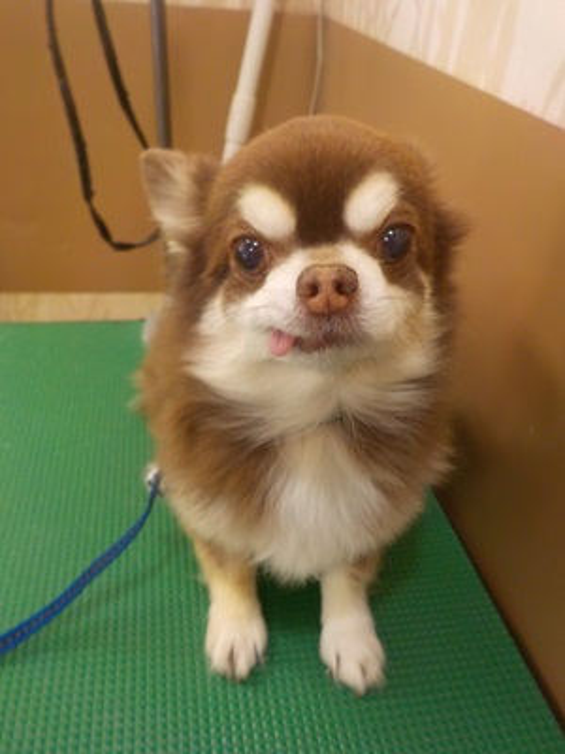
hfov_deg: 46.8
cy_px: 377
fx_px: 653
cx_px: 282
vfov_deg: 60.0
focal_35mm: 30
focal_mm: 4.1
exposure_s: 1/30
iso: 250
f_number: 3.3
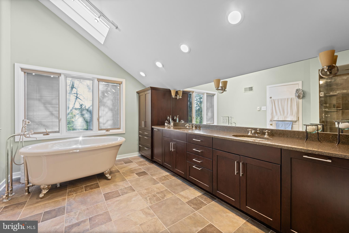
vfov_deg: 81.2
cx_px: 174
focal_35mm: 14
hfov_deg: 104.3
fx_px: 136
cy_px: 116
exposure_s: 1/2
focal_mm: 14
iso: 400
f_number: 7.1
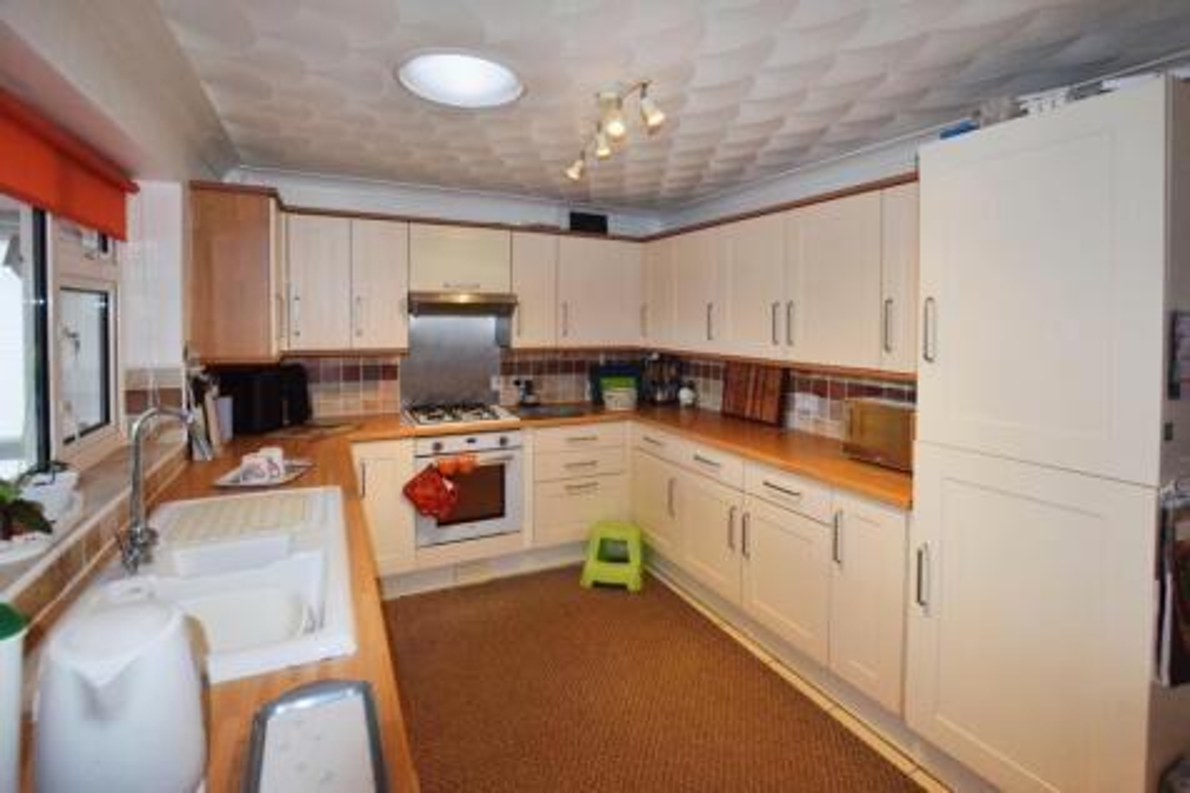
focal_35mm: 15
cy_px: 396
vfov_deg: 77.3
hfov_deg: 100.4
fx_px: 496
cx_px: 595
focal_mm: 10
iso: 800
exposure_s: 1/100
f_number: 5
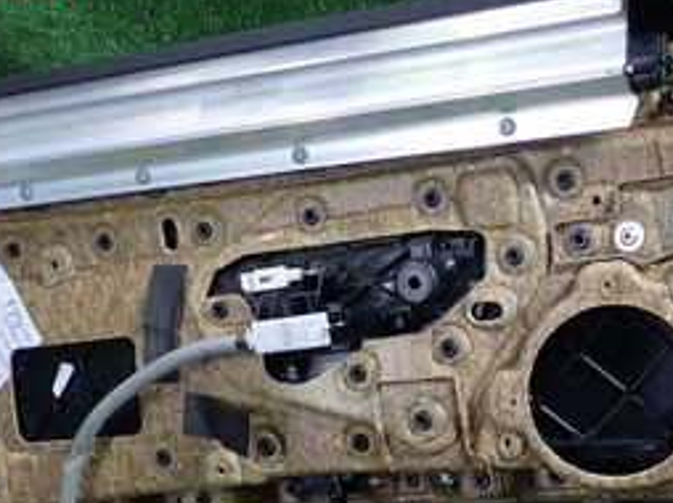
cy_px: 522
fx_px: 1379
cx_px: 379
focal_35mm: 71
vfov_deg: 20.0
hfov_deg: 27.4
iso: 200
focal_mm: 5.4
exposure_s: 1/30
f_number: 2.3
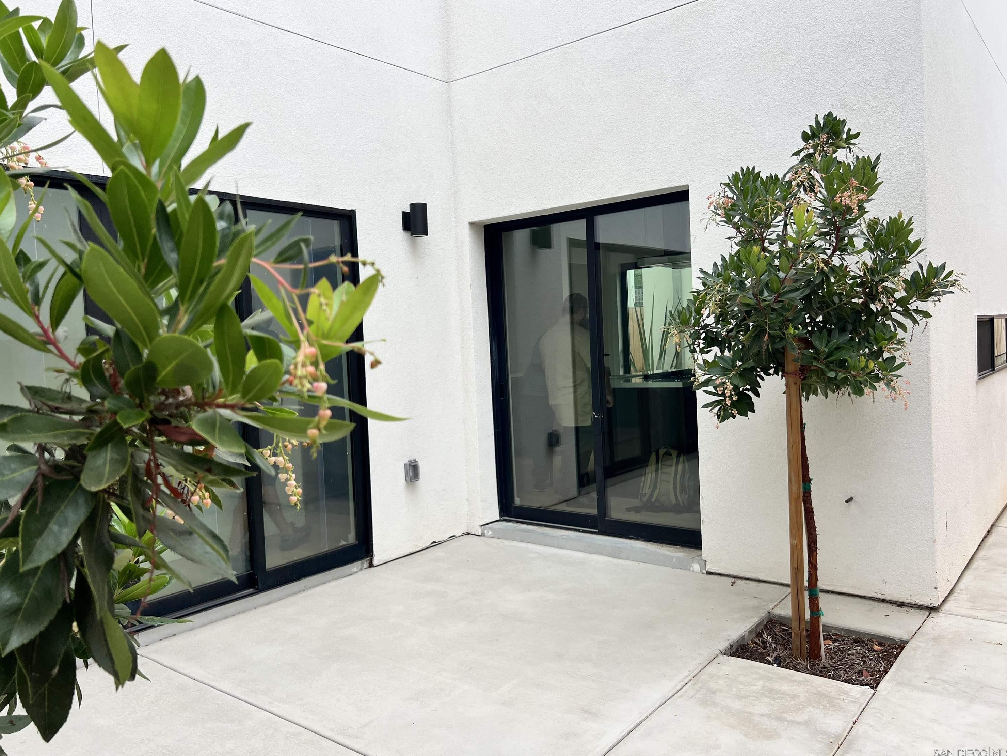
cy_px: 368
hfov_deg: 65.3
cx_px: 493
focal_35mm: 27
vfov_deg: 51.4
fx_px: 786
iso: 50
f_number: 1.5
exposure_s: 1/1048
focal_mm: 5.7
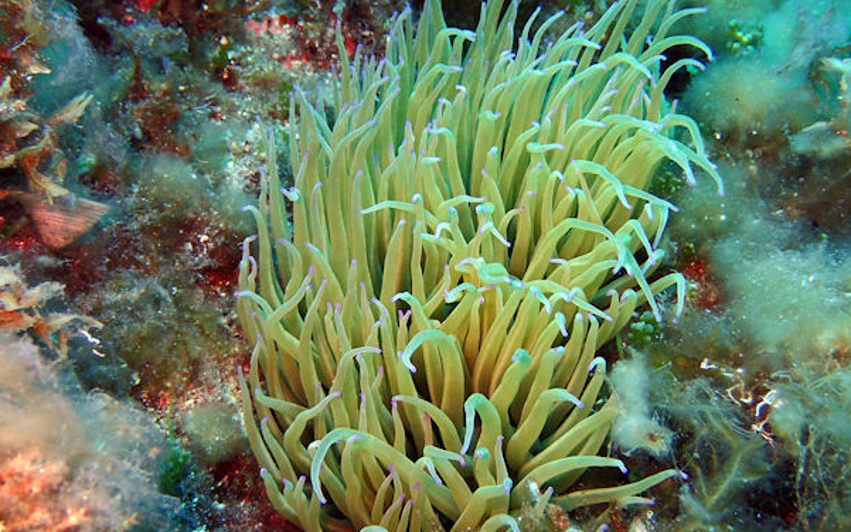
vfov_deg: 22.8
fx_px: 1322
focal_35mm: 57
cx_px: 426
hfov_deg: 35.7
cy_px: 243
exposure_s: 1/250
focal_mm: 9.61
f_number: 4.5
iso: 100
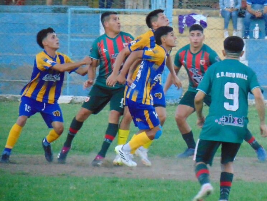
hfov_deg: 5.2
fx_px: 2927
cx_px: 134
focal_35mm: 379
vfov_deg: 3.9
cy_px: 100
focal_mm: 68
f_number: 4.2
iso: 800
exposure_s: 1/160
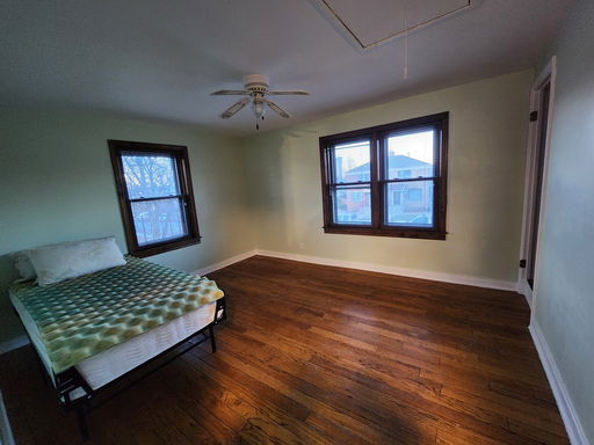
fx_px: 223
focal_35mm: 13
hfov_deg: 106.2
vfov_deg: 89.9
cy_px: 222
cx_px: 297
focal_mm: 2.2
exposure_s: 1/30
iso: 640
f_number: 2.2
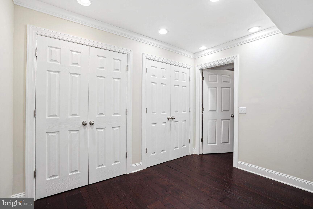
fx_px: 139
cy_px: 104
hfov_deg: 96.7
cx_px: 156
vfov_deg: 73.7
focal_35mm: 16
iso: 100
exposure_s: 1/5
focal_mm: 16
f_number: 8
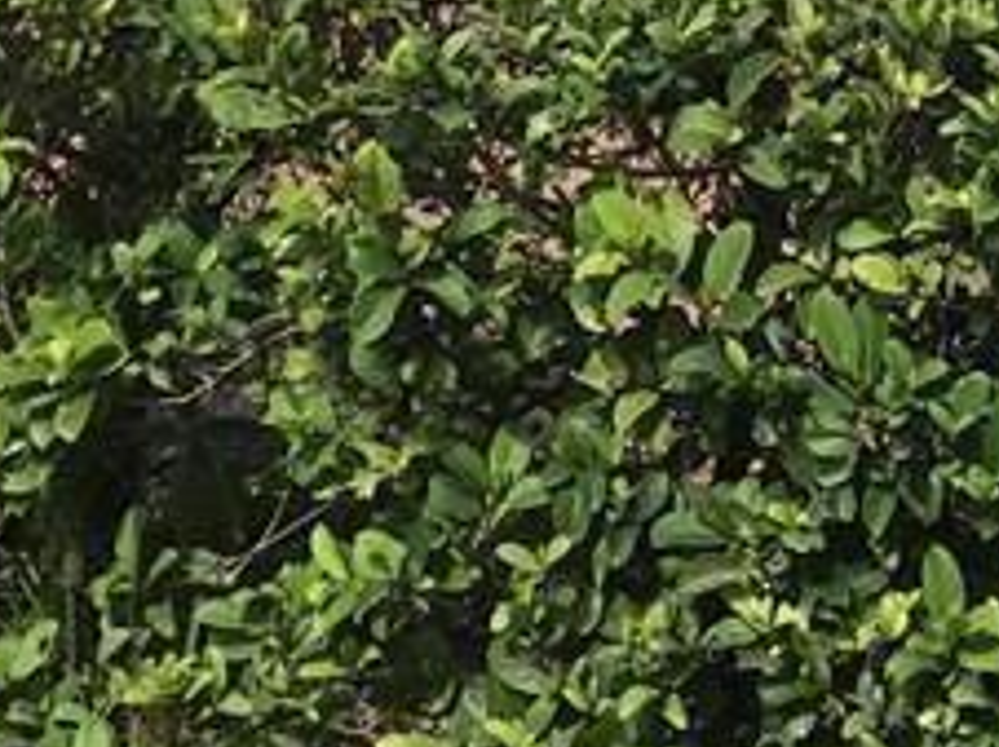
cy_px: -720
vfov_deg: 10.7
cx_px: 641
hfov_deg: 15.5
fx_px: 3661
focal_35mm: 127
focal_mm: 3.99
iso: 20
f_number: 1.8
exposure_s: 1/2398
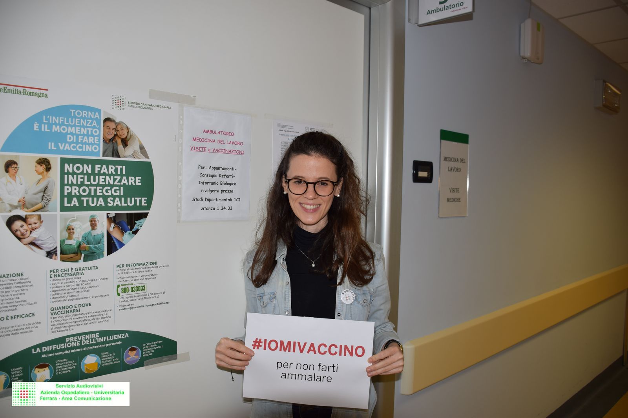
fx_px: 471
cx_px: 314
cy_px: 209
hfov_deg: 67.4
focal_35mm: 27
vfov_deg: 47.9
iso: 100
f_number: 3.5
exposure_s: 1/60
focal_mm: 18
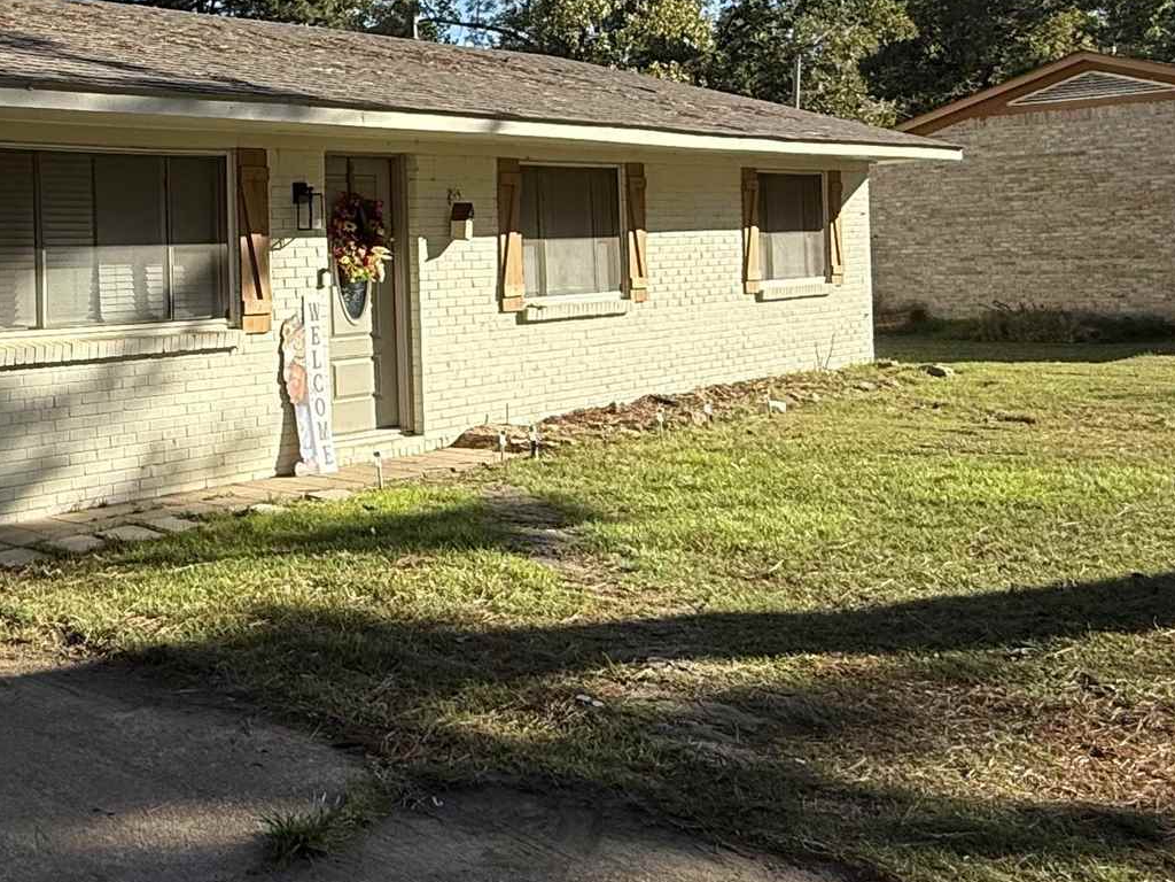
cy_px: 229
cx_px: 125
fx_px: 1426
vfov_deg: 33.7
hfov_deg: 41.4
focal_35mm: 42
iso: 50
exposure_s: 1/1017
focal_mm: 2.22
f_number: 2.2
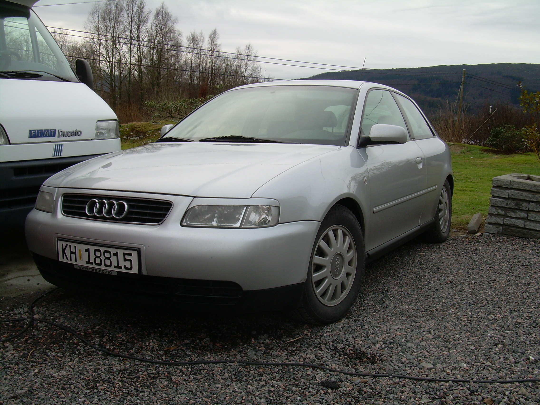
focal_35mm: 38
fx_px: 593
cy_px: 202
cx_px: 270
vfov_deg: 37.7
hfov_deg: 49.0
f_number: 4.6
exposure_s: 1/162
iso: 50
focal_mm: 6.3
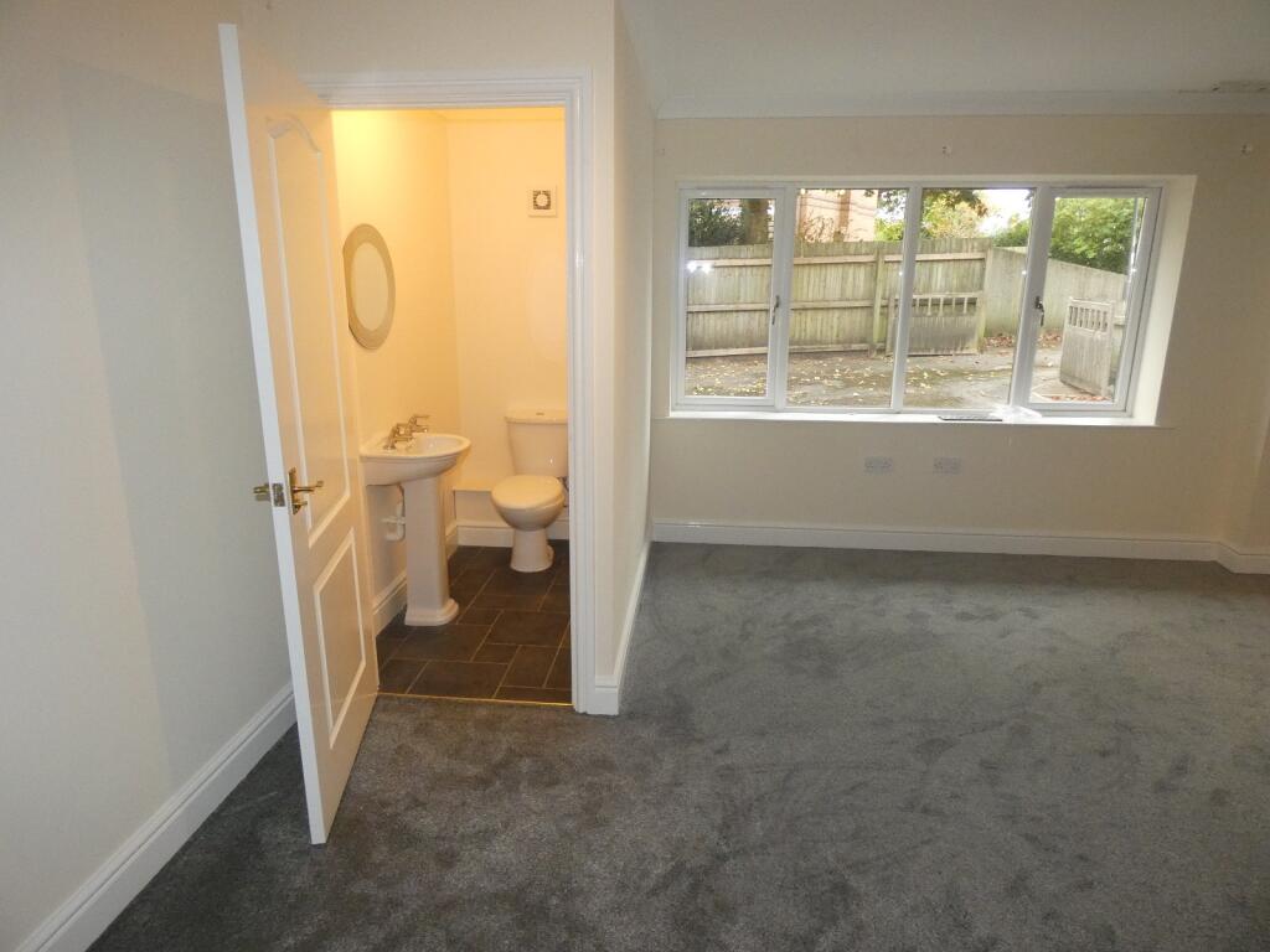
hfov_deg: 81.7
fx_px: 734
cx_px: 635
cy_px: 476
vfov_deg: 66.0
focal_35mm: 20
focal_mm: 3.6
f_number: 2.8
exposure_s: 1/125
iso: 500
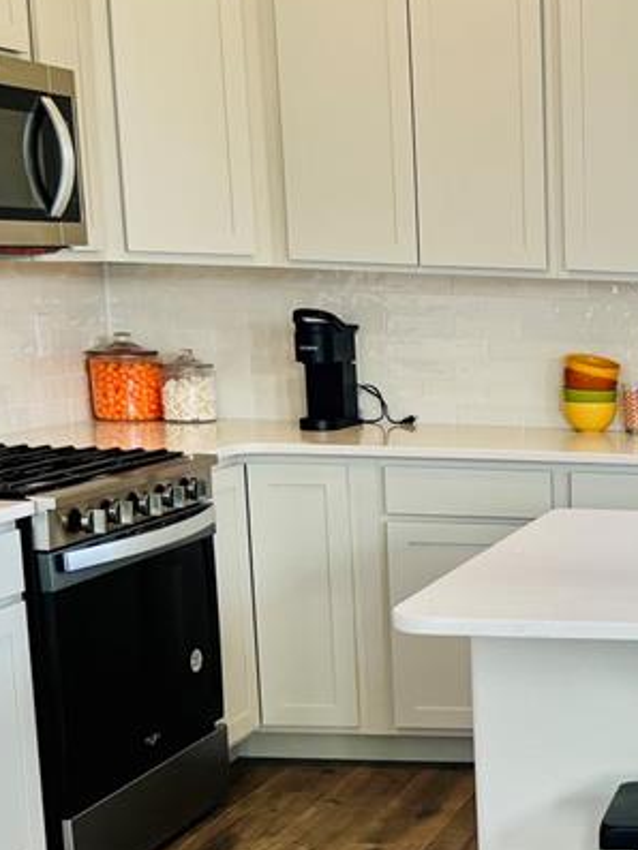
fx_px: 1646
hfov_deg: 18.6
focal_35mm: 67
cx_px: 1038
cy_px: 586
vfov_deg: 28.7
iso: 50
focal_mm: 5.96
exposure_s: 1/165
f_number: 1.6
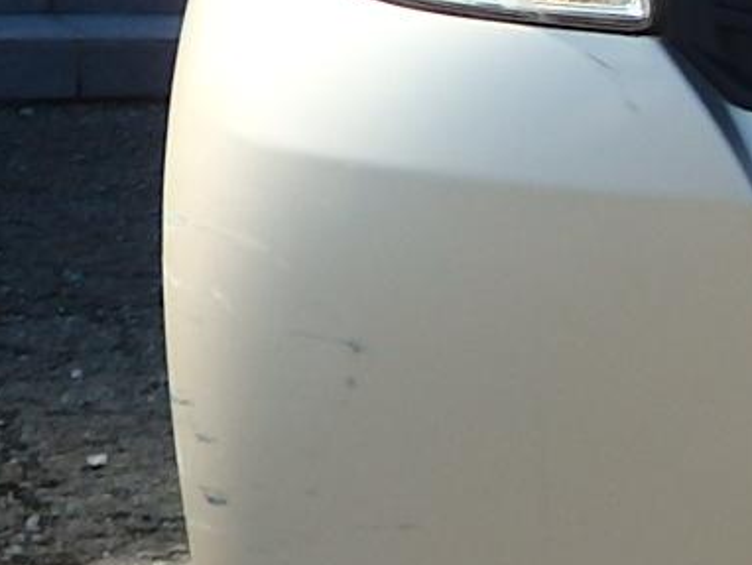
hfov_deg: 9.2
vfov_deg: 7.3
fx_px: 4369
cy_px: -262
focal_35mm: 201
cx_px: 1502
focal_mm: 7.3
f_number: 10.4
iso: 125
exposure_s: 1/800
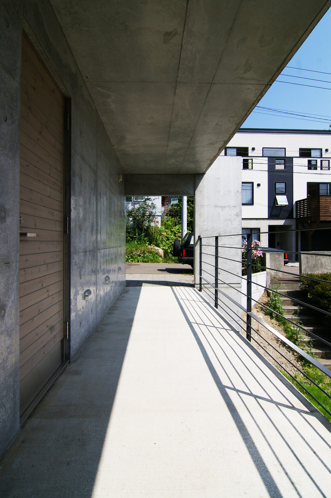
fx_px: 249
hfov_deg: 67.3
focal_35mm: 18
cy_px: 249
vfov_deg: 90.1
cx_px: 166
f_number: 8
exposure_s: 1/750
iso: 200
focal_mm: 12
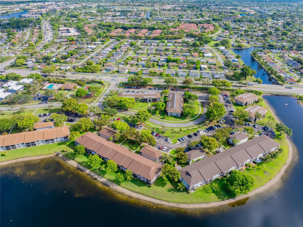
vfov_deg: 56.8
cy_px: 114
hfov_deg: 71.6
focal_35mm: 24
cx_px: 152
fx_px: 210
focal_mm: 12.29
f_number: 2.8
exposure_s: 1/400
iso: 160
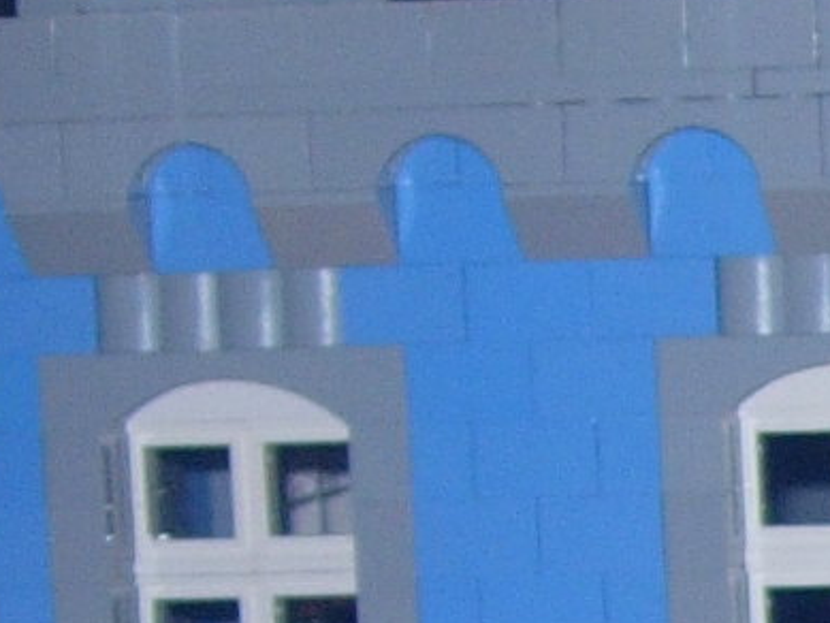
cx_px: 1916
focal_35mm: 253
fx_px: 6068
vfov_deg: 5.8
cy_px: 1035
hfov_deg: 7.4
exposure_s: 1/64
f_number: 2.8
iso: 79
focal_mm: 7.8
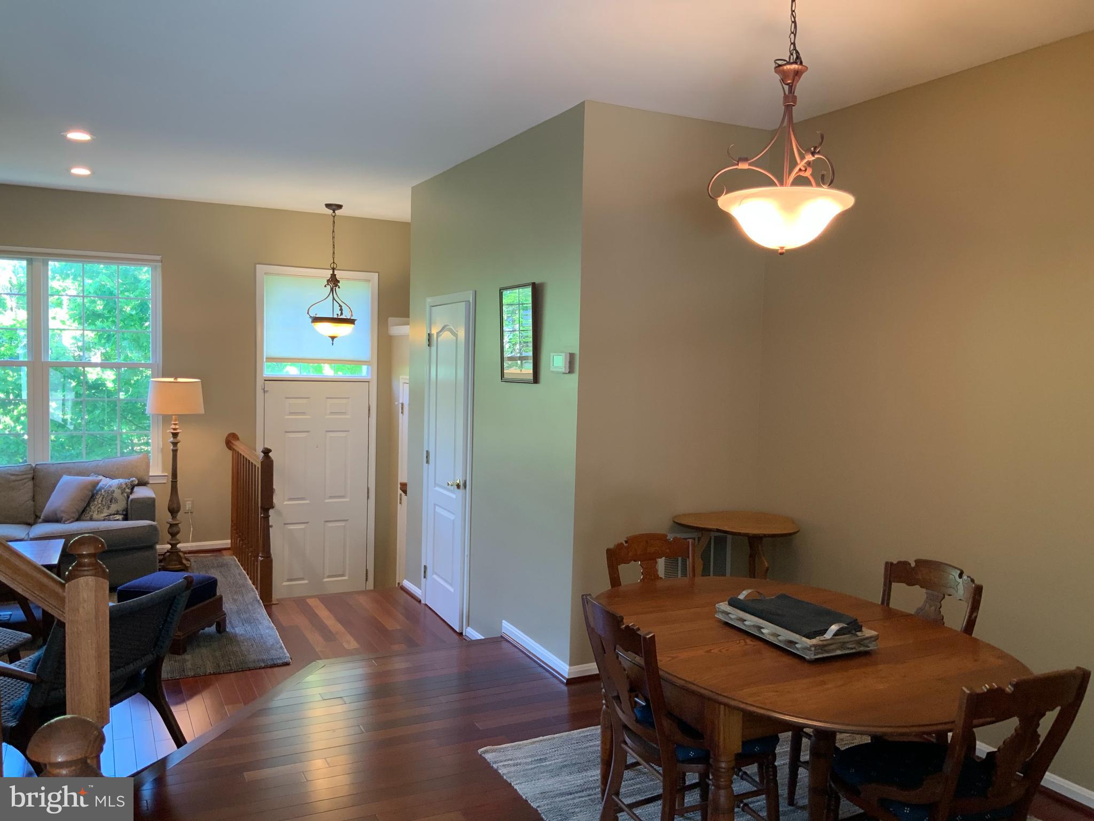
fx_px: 917
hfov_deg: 61.7
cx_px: 547
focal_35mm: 29
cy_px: 410
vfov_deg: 48.2
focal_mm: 3
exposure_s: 1/60
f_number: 1.8
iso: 100
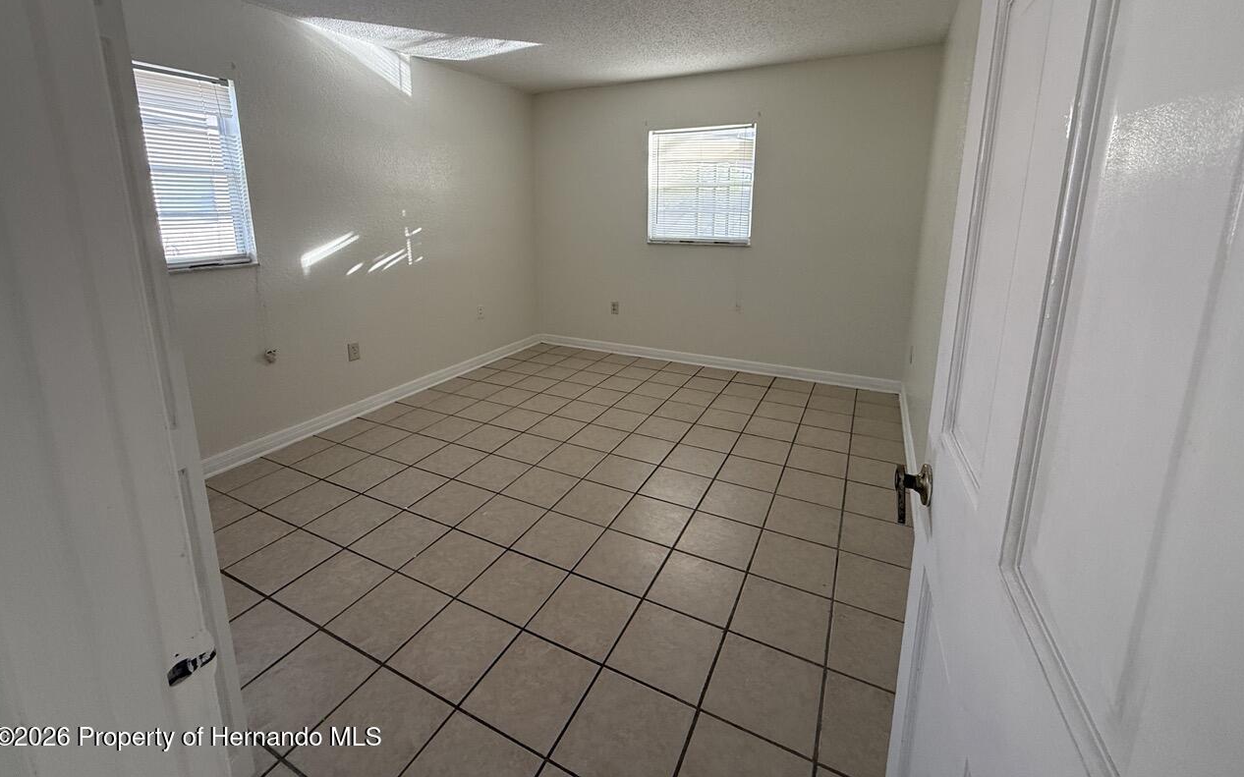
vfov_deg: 73.9
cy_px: 306
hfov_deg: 101.5
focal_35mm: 15
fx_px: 509
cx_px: 618
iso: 160
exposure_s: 1/99
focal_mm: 2.22
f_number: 2.2
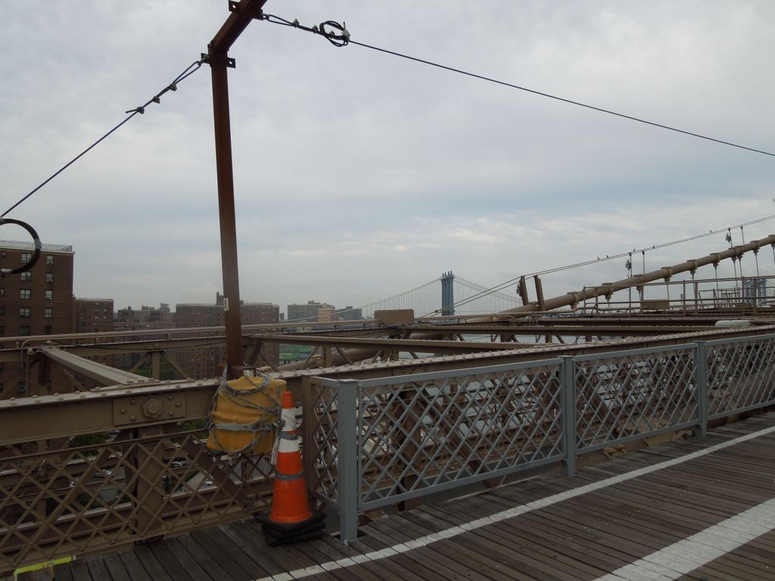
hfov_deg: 69.4
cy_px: 290
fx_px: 560
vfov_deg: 54.9
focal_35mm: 25
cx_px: 388
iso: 100
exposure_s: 1/800
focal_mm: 4.5
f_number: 3.3
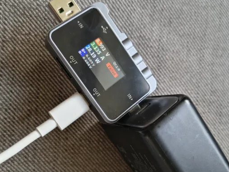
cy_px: 95
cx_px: 109
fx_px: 238
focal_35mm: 36
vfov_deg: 39.6
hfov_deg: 51.3
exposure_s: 1/100
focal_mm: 5.56
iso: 610
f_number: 1.8
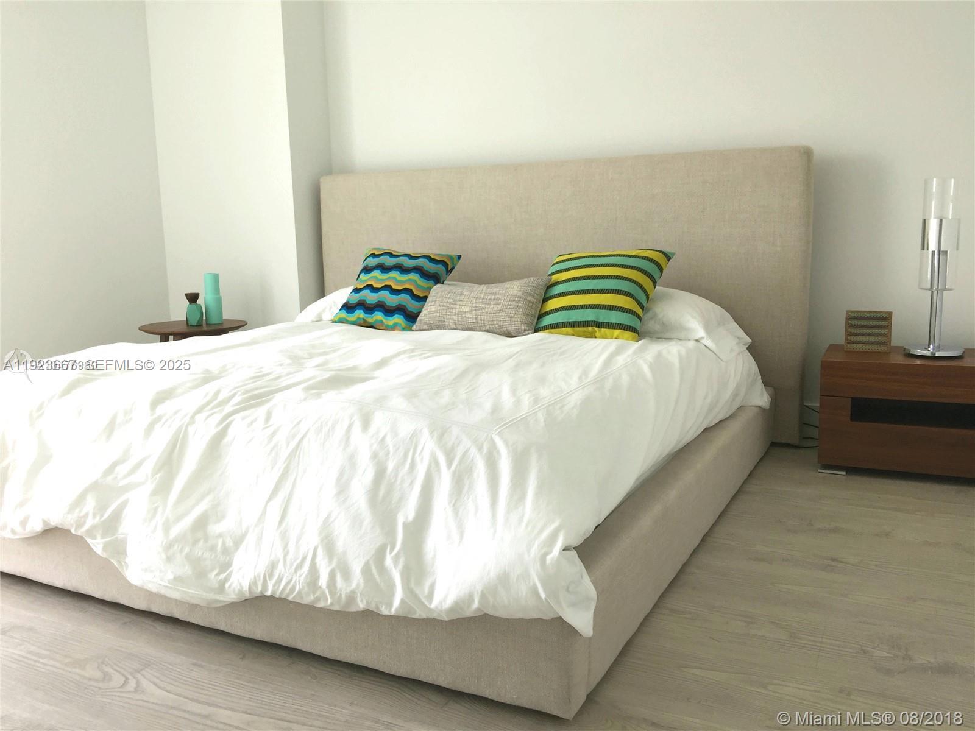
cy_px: 366
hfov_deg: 61.7
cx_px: 488
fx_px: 817
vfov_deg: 48.2
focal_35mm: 29
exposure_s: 1/159
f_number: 2.2
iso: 32
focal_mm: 4.15
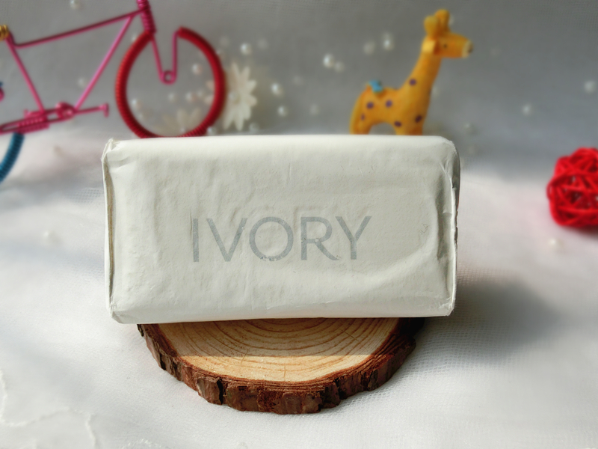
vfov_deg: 36.0
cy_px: 224
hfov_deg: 46.8
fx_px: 691
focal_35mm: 40
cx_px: 299
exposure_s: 1/800
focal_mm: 7.15
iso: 80
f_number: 4
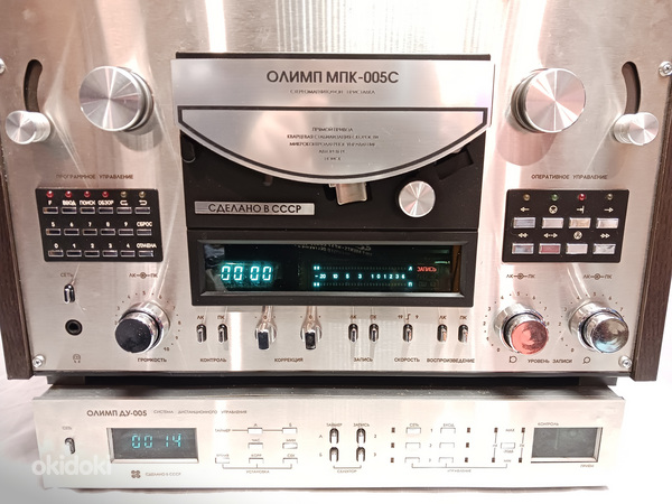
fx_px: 524
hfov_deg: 65.3
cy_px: 252
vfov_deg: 51.4
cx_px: 336
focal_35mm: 27
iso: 500
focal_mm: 4
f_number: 1.8
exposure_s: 1/20
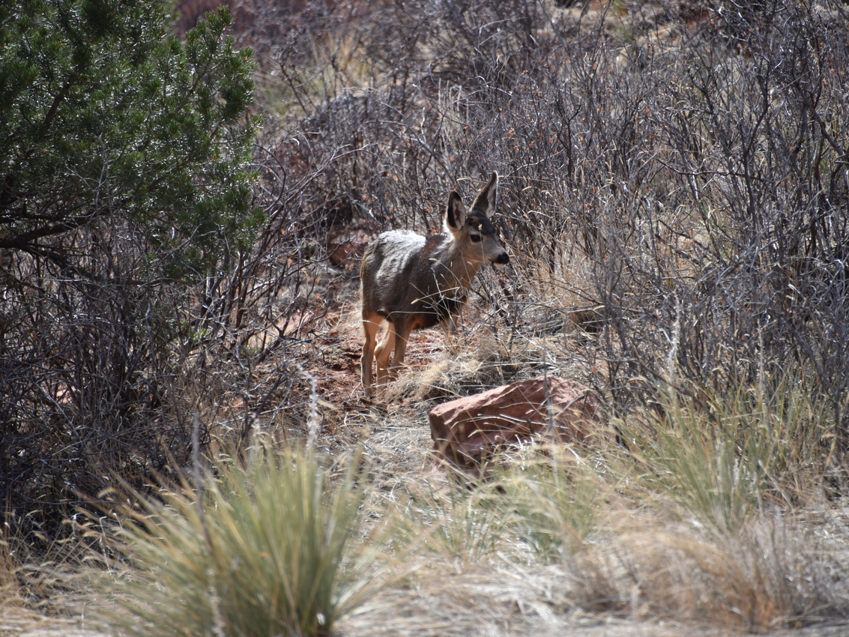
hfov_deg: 6.1
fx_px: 7996
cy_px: 318
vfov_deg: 4.6
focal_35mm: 326
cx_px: 440
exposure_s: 1/640
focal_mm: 300
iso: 360
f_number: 5.6
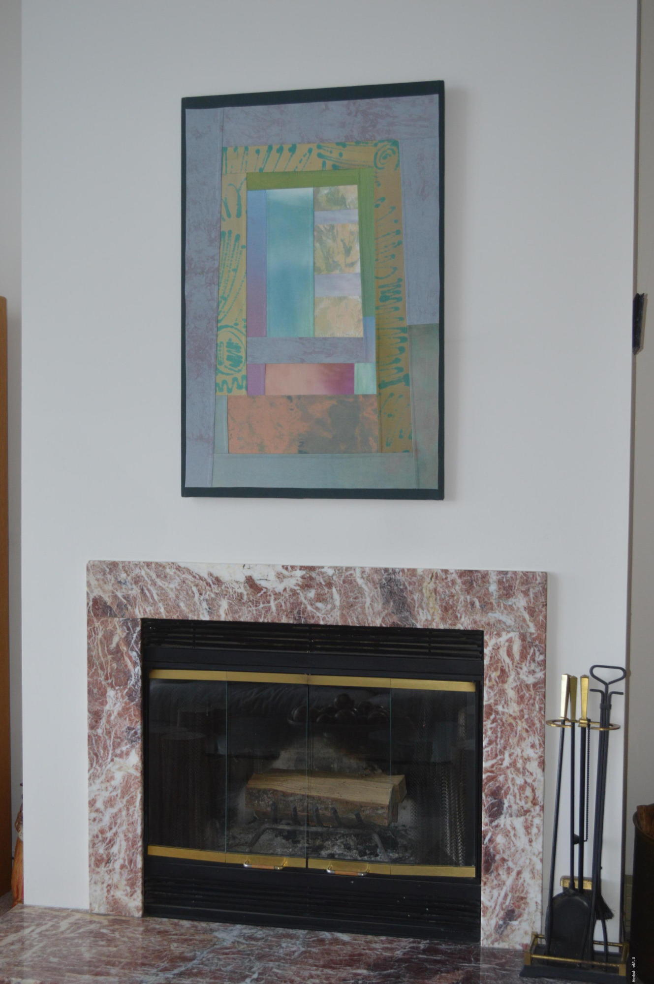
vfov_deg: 43.6
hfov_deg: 29.8
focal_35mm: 45
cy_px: 492
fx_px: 1229
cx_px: 327
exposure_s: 1/60
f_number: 4.5
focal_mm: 30
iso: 640
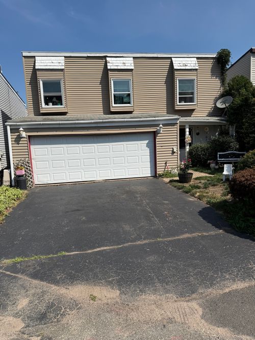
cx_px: 128
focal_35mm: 24
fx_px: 236
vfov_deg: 71.6
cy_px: 170
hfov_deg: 56.8
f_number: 1.78
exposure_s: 1/6711
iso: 80
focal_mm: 6.76
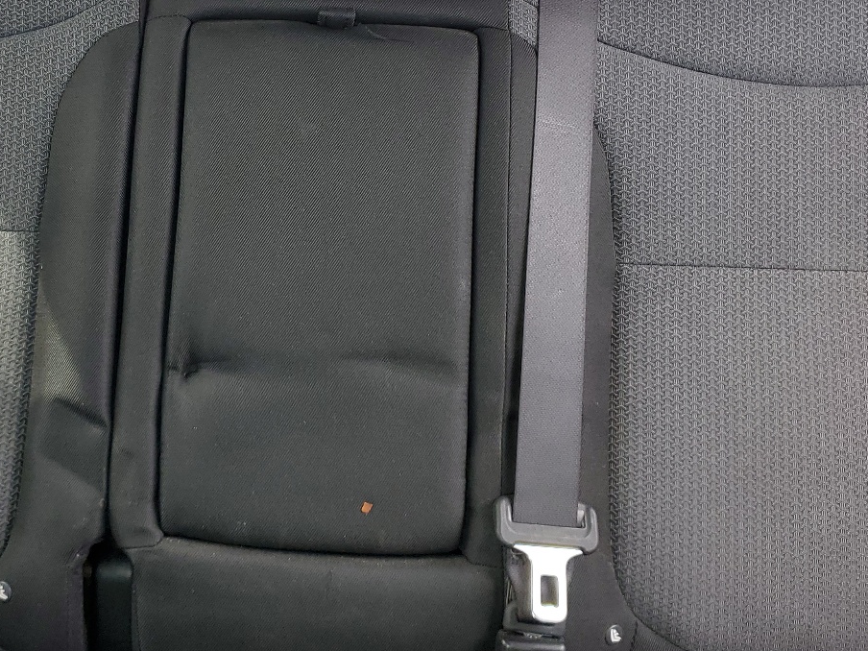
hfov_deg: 40.7
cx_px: 280
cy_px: 146
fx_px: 1153
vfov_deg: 30.9
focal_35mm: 46
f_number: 1.5
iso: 51
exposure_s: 1/120
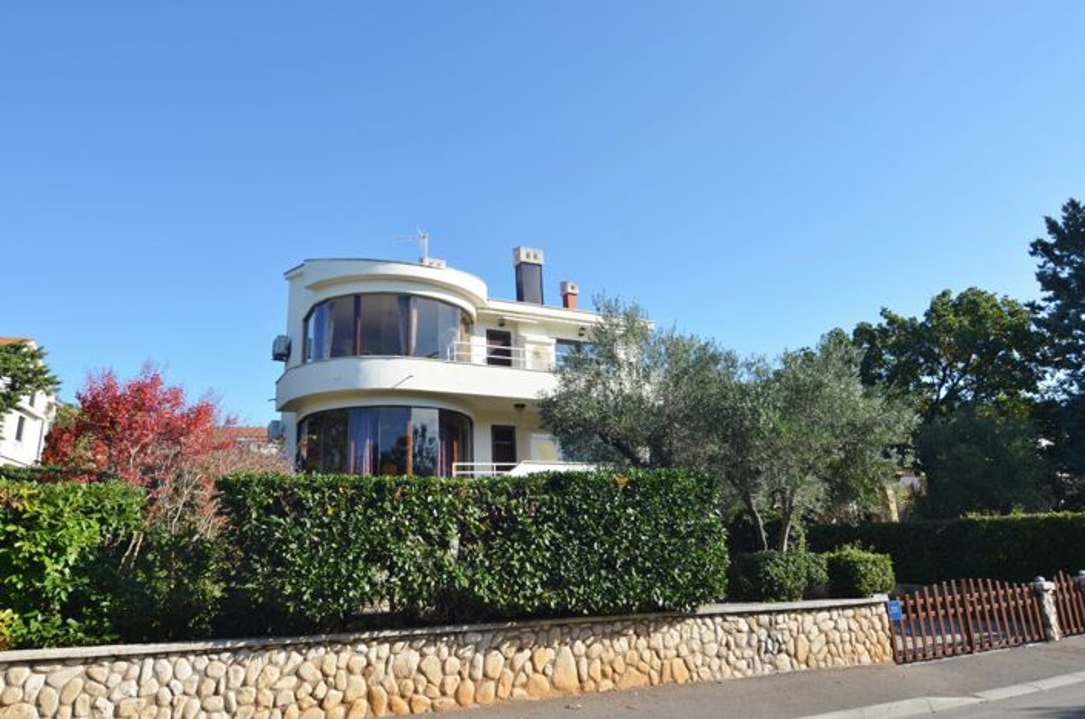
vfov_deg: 59.3
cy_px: 360
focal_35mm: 21
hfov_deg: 81.3
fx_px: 632
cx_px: 542
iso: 125
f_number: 8
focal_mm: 14
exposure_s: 1/250
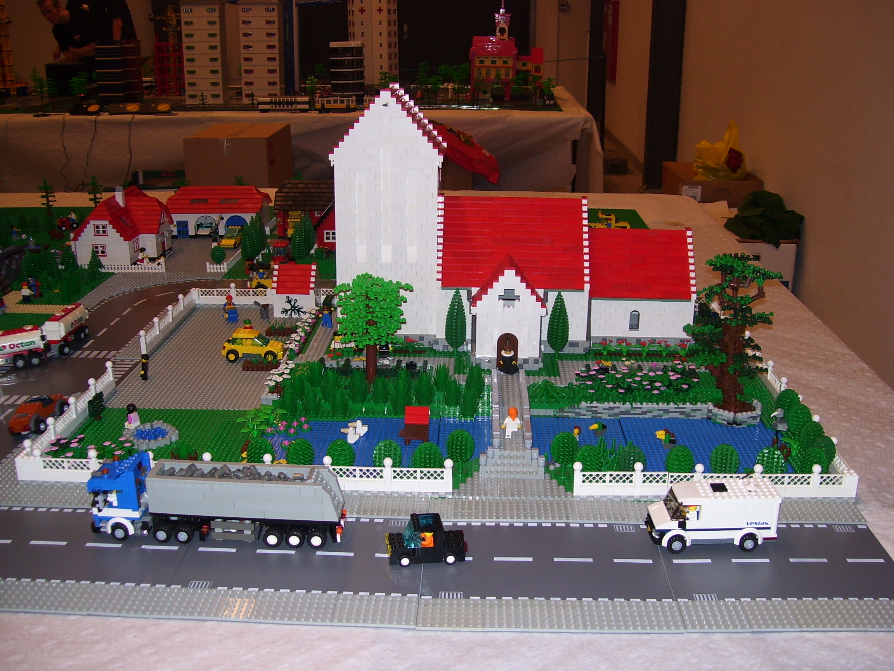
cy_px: 336
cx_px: 447
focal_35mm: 36
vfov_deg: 39.7
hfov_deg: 51.4
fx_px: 930
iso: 80
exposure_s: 1/60
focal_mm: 6
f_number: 2.7
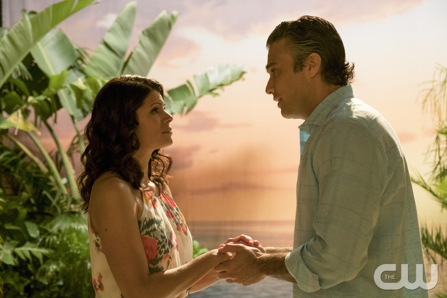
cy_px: 149
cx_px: 224
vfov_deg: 20.6
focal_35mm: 66
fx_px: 819
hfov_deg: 30.5
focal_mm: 44.1
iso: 2500
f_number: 3.2
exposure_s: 1/125
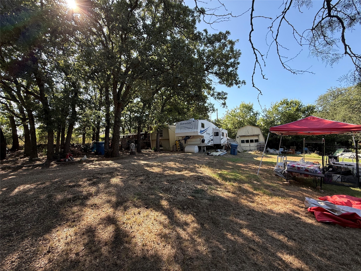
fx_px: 146
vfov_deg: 85.7
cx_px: 180
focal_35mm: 14
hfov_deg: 102.1
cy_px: 136
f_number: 2.2
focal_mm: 2.22
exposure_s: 1/379
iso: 64
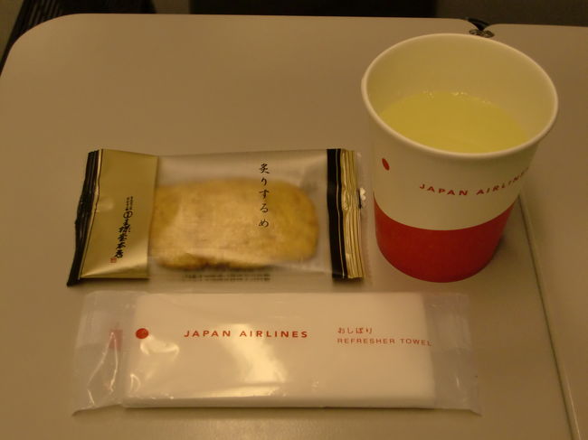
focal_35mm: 55
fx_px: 934
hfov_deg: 34.9
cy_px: 220
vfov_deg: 26.5
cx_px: 294
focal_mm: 9.8
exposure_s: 1/60
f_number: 3.6
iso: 320
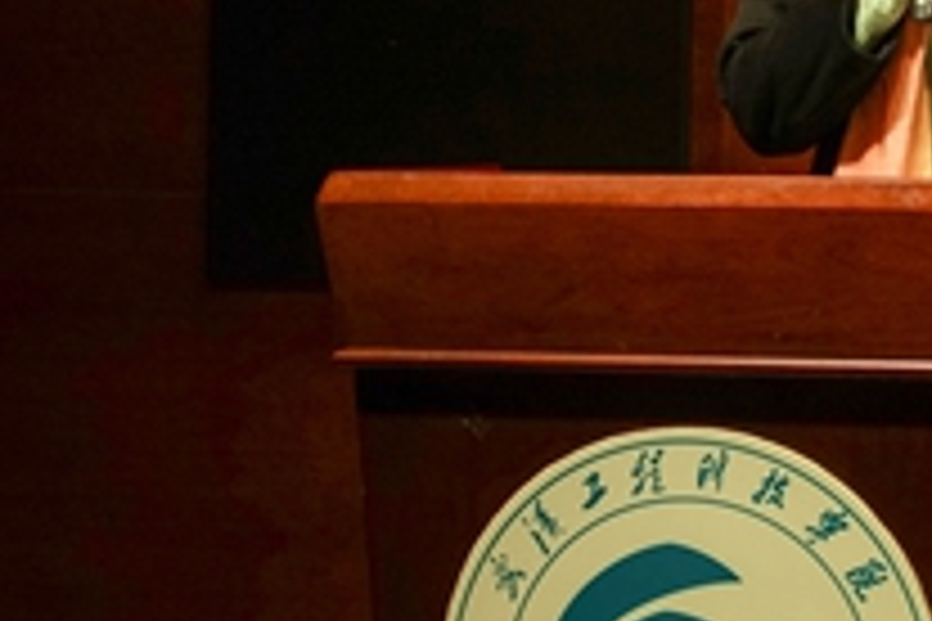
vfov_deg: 2.4
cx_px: 815
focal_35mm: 579
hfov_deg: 3.6
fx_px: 14988
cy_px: 241
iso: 1000
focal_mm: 240
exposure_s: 1/160
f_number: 6.3
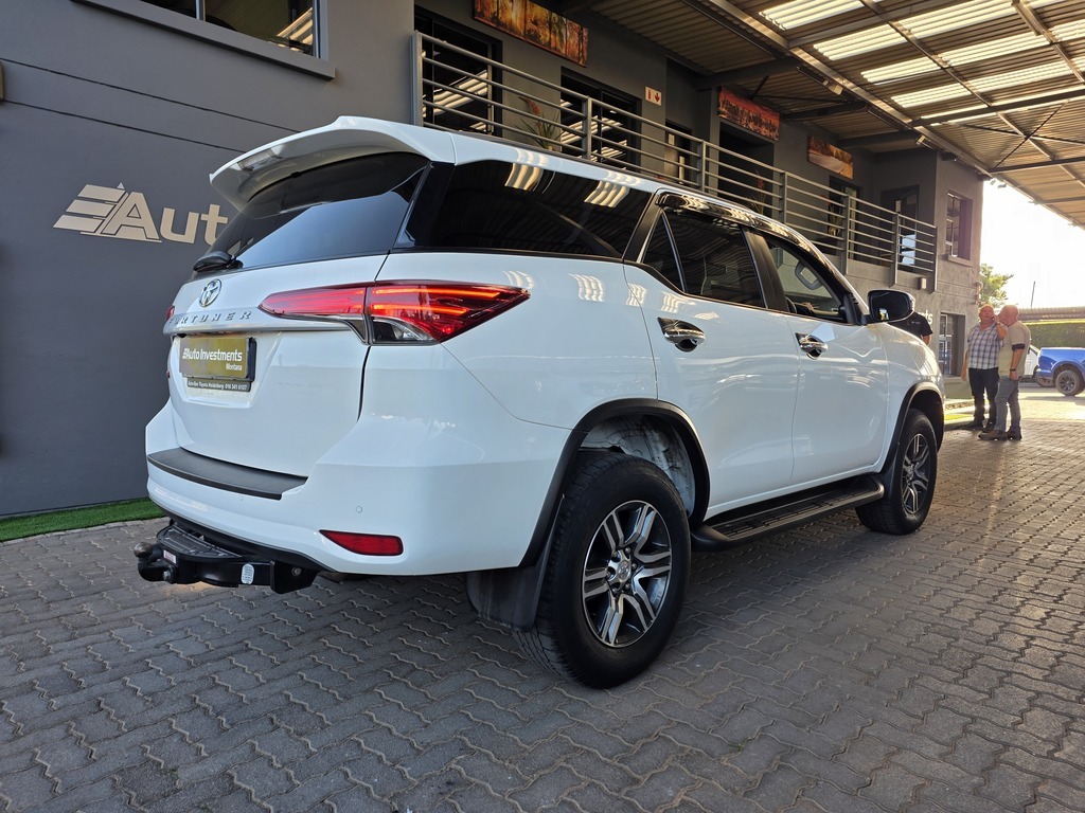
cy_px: 406
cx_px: 542
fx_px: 721
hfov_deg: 73.9
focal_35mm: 23
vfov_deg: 58.9
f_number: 1.7
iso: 32
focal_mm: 6.25
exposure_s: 1/180
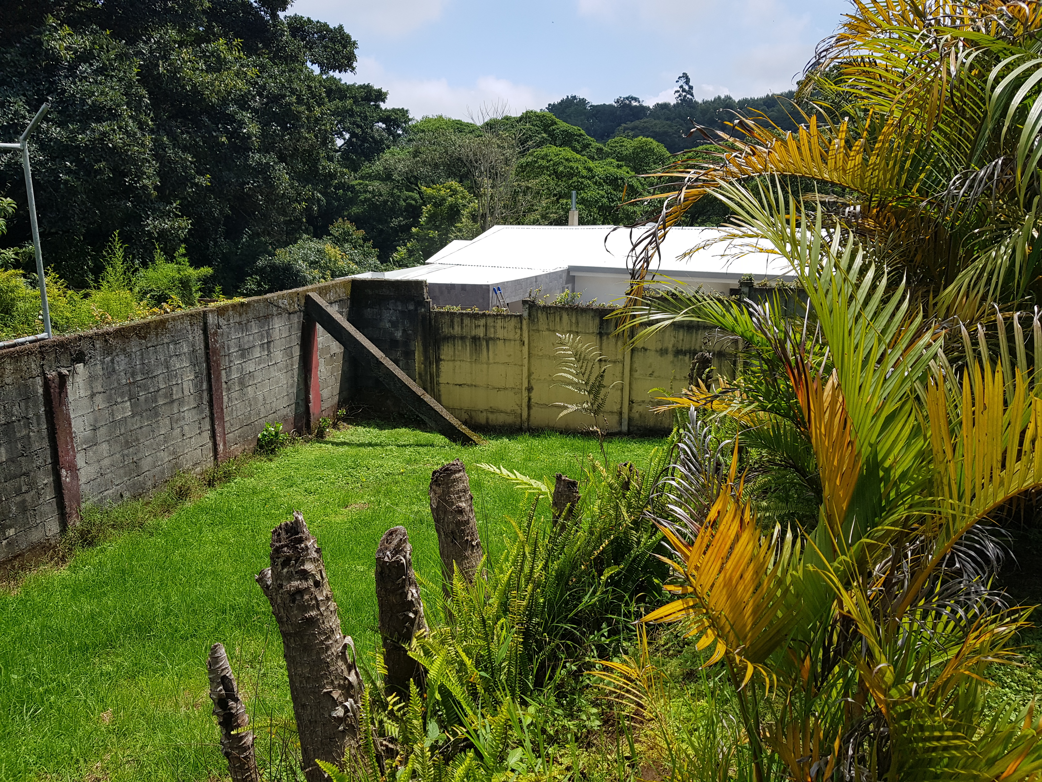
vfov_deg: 53.1
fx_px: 783
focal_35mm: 26
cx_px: 521
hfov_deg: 67.3
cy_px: 391
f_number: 1.7
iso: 40
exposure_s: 1/2368
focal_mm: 4.2
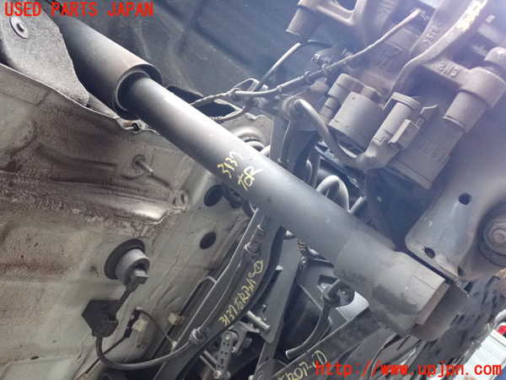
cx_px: 253
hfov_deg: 56.8
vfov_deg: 44.2
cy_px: 190
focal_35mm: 32
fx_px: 468
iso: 1600
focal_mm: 5.79
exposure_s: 1/125
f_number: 2.4
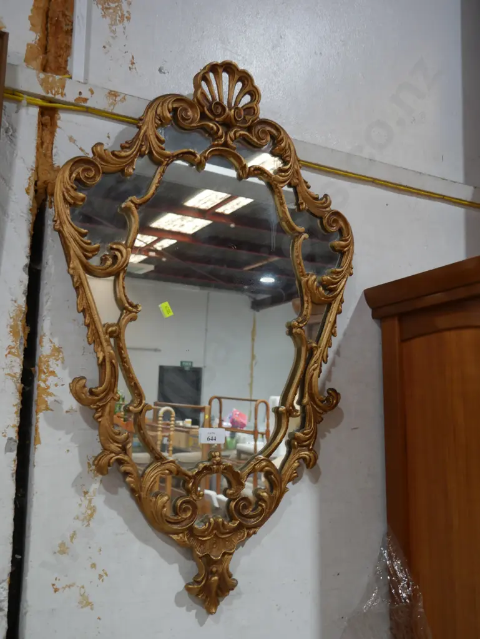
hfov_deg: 39.7
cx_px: 240
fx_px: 665
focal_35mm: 36
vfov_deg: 51.3
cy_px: 320
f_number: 4
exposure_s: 1/60
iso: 400
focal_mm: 18
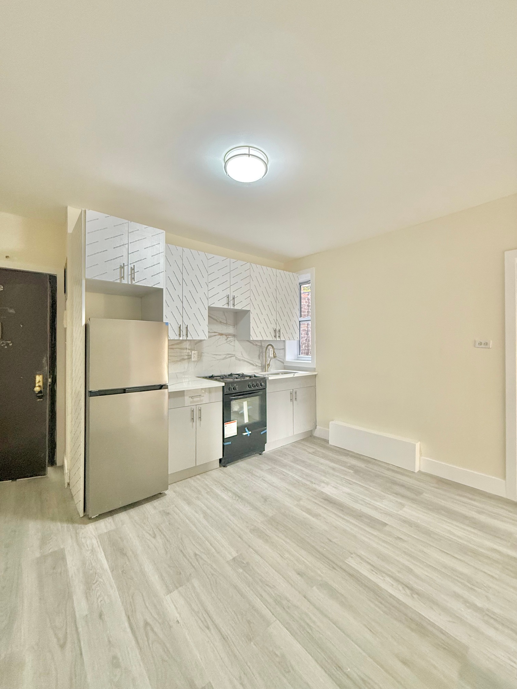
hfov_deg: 85.7
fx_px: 279
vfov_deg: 102.1
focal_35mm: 14
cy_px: 344
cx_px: 258
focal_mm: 2.22
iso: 320
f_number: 2.2
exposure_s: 1/120
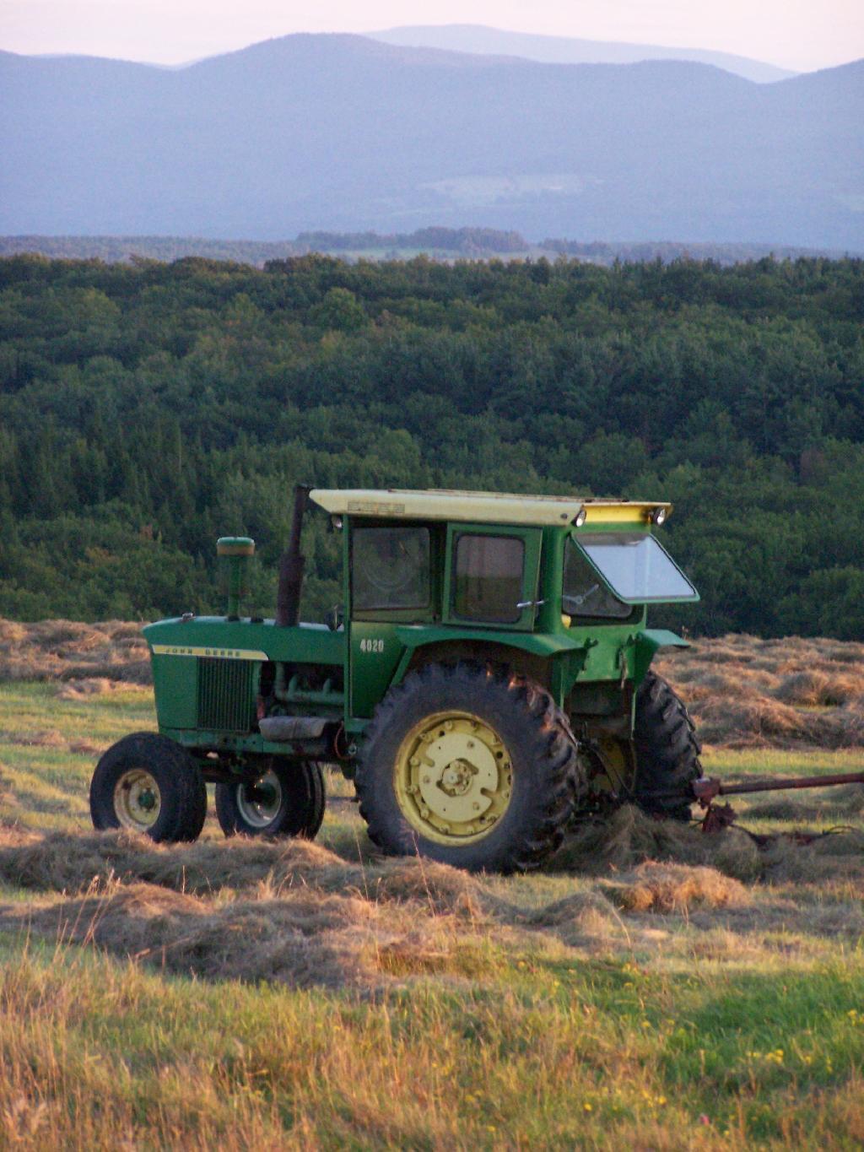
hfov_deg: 7.1
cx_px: 432
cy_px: 576
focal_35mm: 209
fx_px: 6954
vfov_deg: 9.5
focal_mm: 34.6
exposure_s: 1/250
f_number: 3.2
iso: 400
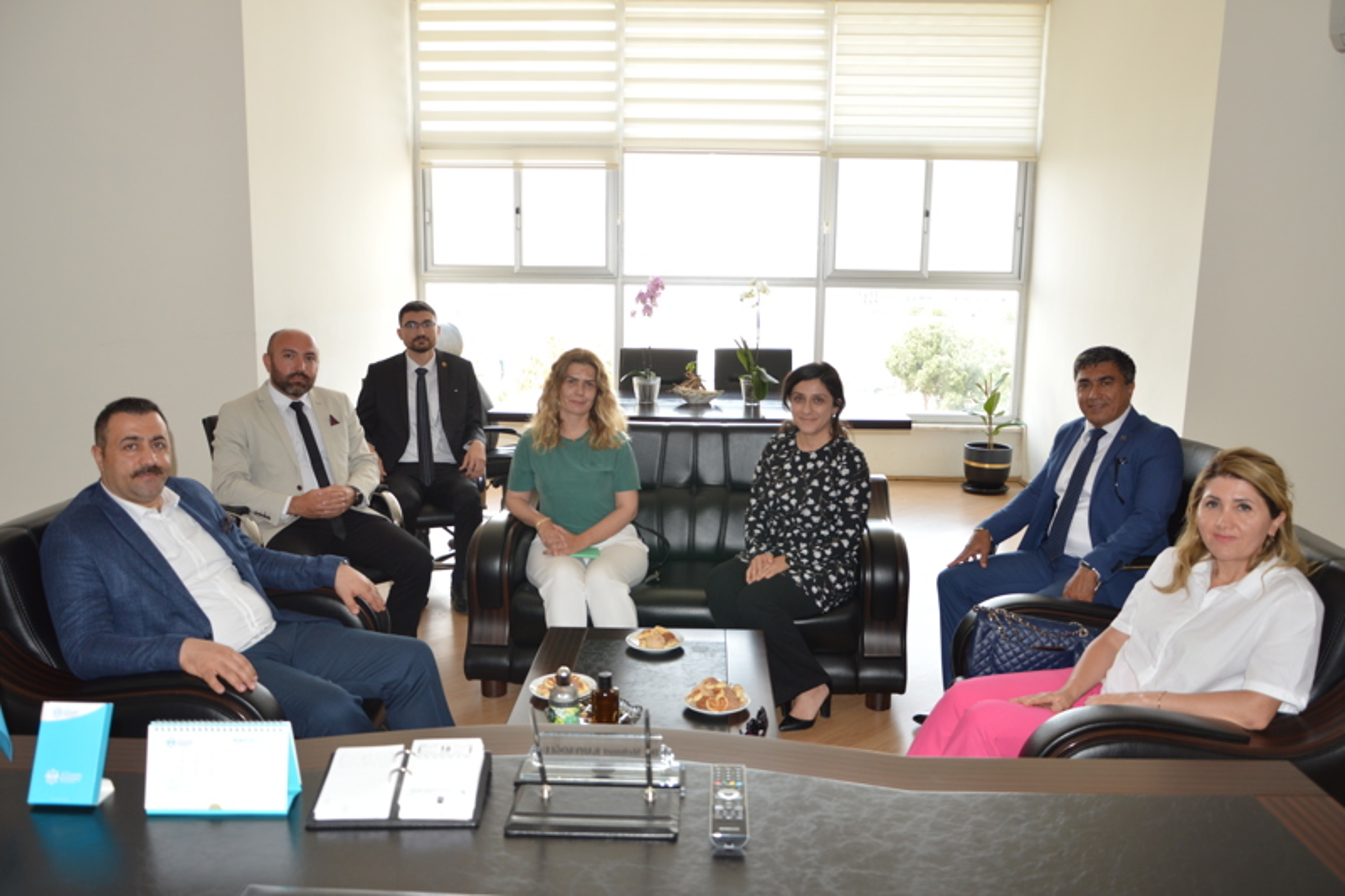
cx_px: 672
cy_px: 448
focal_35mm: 27
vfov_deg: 47.9
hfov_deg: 67.4
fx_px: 1008
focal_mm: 18
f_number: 4
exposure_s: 1/125
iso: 250
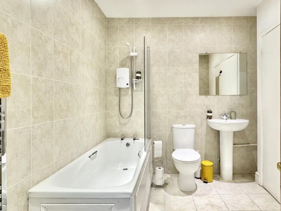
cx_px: 172
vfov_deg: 61.1
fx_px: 179
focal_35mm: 22
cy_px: 103
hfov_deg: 75.3
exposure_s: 1/100
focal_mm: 2.22
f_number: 2.2
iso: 250
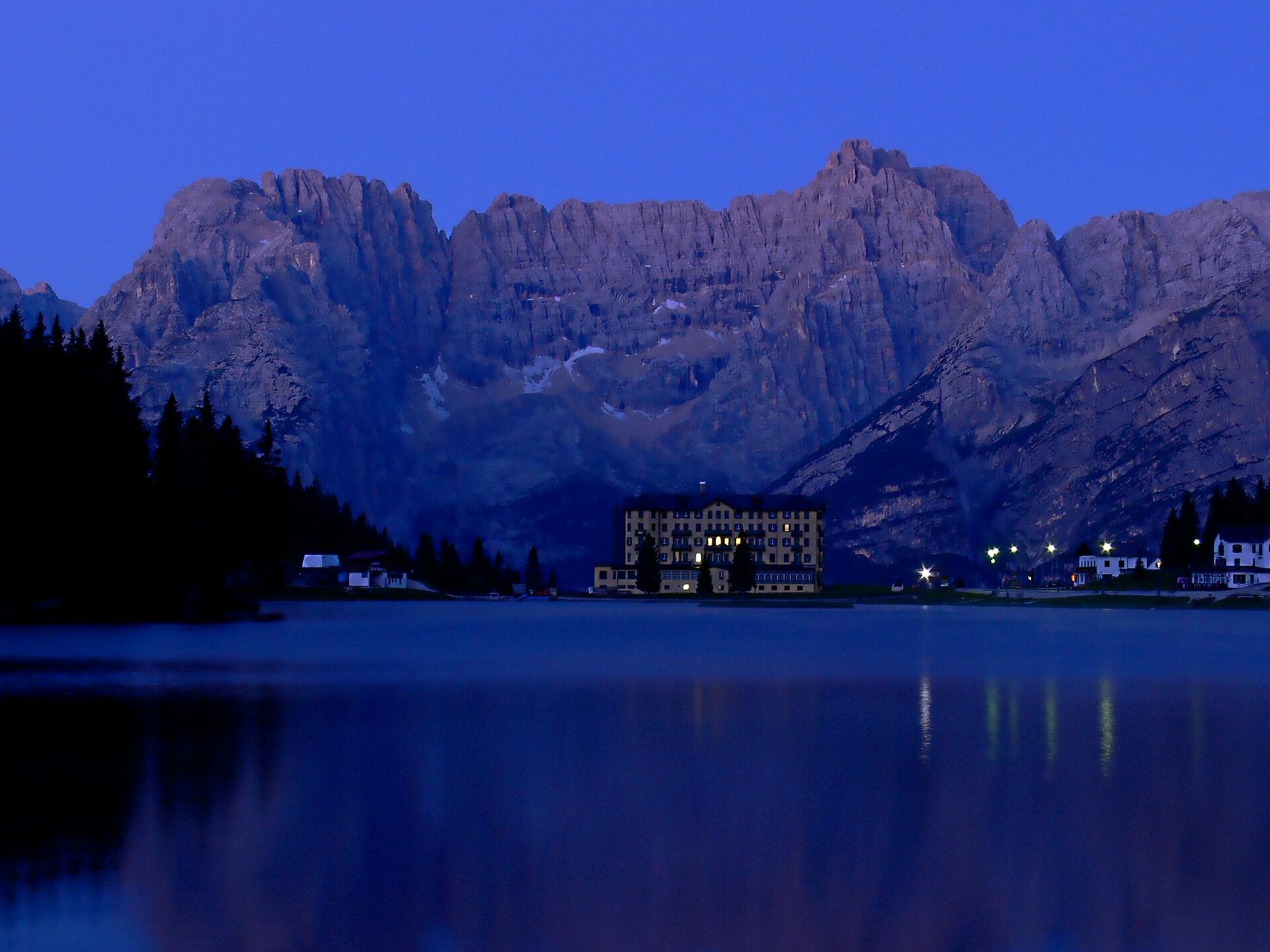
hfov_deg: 25.0
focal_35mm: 78
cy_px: 577
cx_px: 744
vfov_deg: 18.9
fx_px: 2862
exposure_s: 2.5
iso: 80
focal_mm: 13
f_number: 5.6
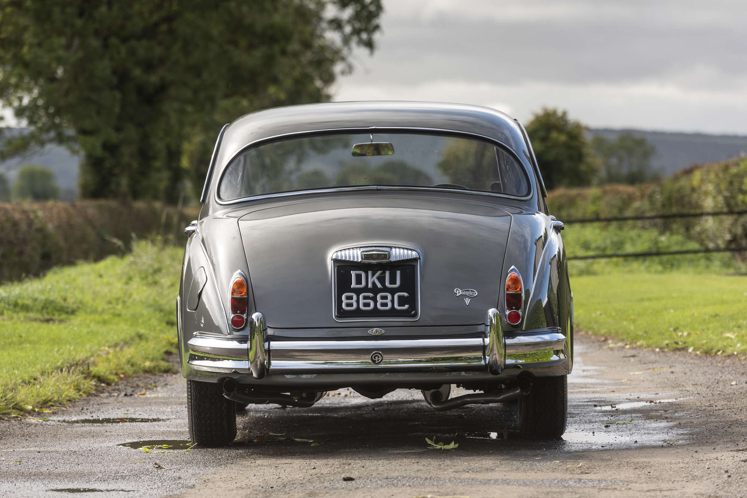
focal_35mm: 190
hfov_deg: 10.8
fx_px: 3944
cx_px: 374
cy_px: 249
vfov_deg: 7.2
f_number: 6.3
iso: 200
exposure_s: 1/125
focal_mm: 190
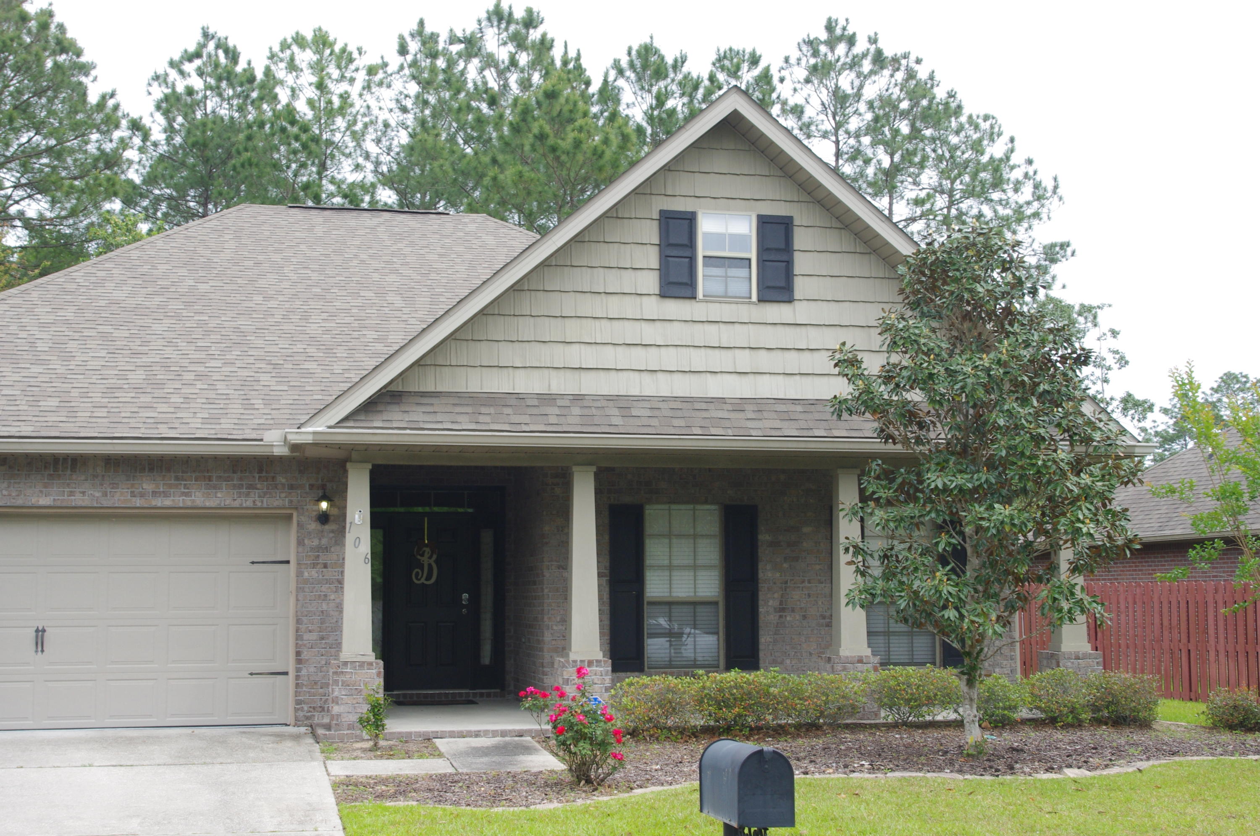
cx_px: 630
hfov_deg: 40.4
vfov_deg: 27.5
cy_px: 418
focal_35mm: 49
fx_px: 1713
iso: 400
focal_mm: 32.5
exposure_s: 1/125
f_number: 11
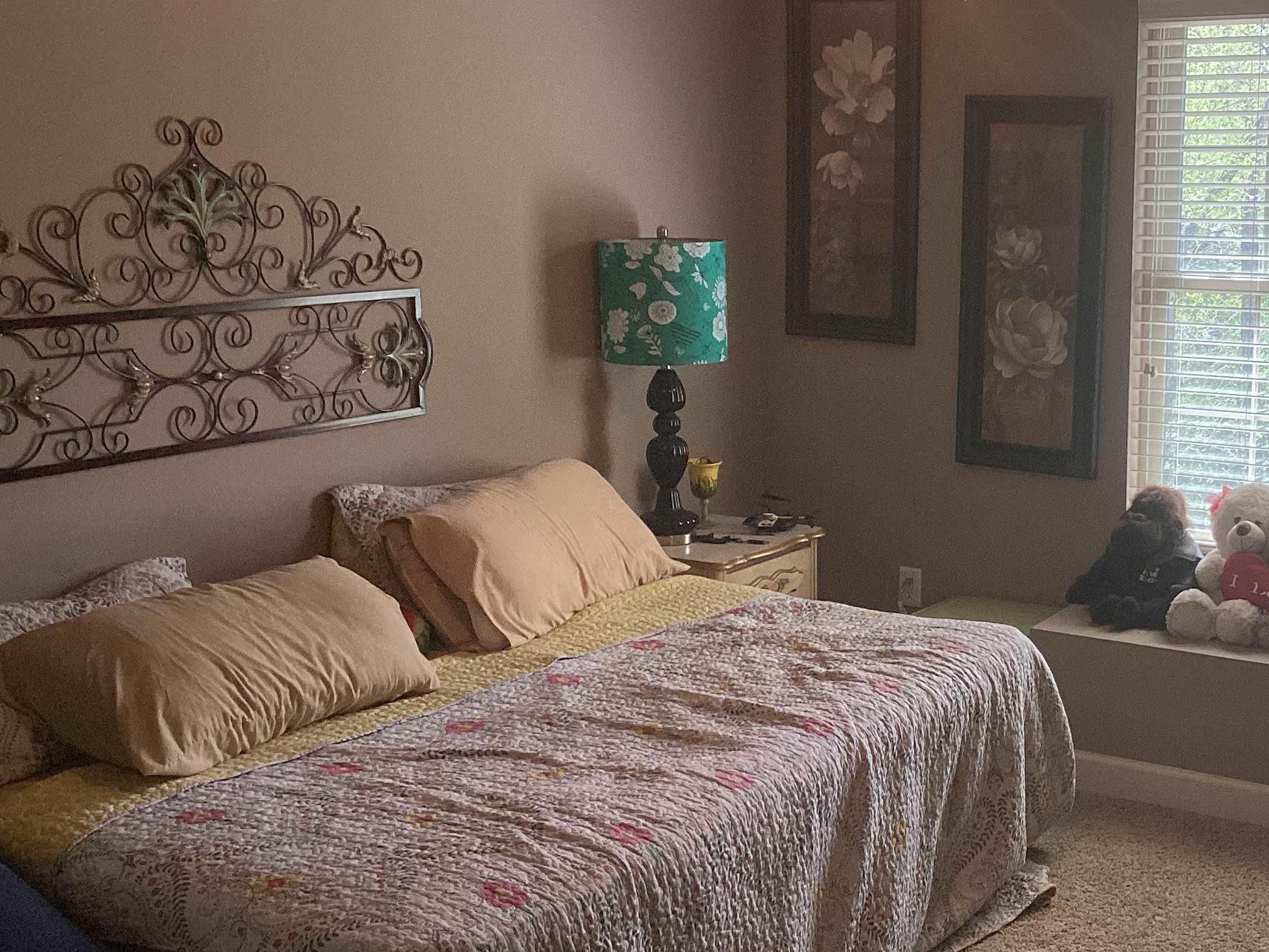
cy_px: 466
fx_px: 1723
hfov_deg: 39.4
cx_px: 940
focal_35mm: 47
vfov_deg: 30.9
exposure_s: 1/120
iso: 50
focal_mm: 3.3
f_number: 2.4
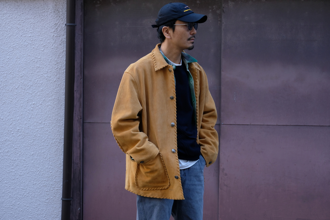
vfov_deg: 13.6
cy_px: 110
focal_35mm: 101
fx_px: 926
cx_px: 165
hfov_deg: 20.2
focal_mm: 67.1
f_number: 4.8
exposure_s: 1/140
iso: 500
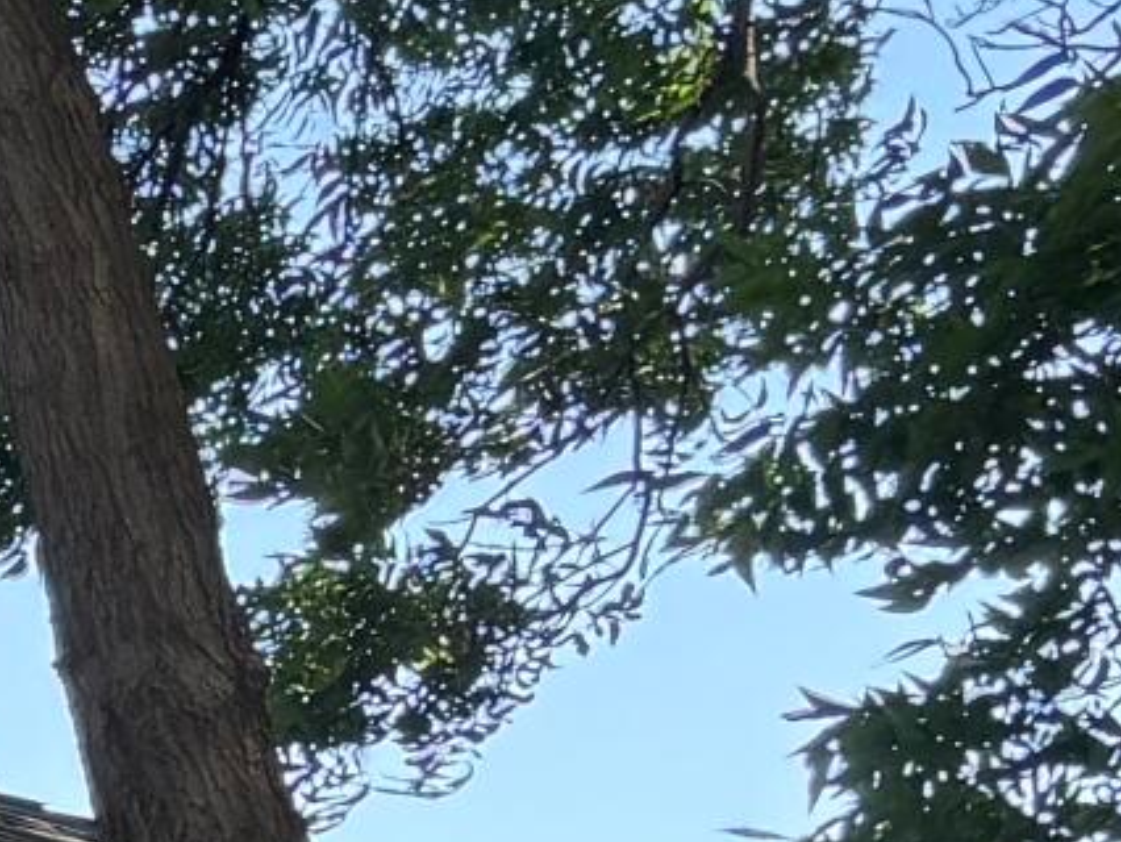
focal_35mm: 183
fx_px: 5930
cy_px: 1816
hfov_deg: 9.0
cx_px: -2066
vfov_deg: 7.7
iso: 50
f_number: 1.6
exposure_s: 1/374
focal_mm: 5.96
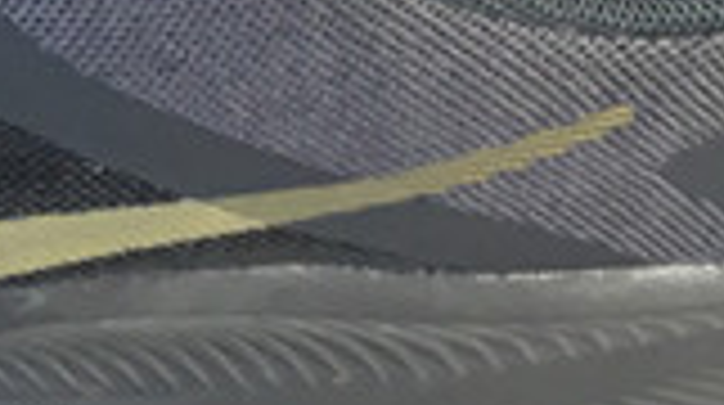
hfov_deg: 11.0
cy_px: -745
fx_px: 3623
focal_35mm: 189
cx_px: -306
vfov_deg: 6.0
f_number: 2.4
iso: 25
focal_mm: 3.3
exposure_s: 1/33
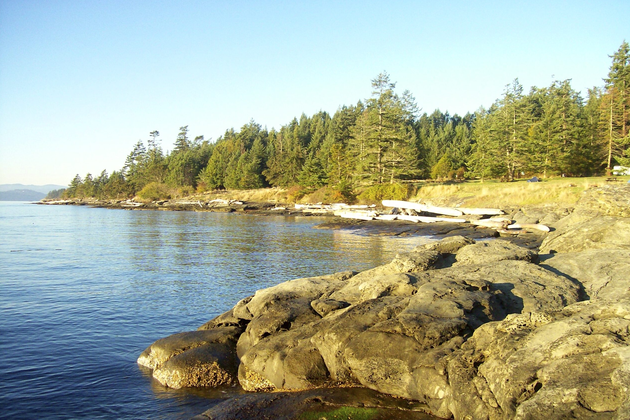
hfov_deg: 50.7
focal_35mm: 38
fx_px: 665
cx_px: 319
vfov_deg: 35.0
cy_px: 233
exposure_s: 1/460
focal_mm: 6
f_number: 2.7
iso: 80
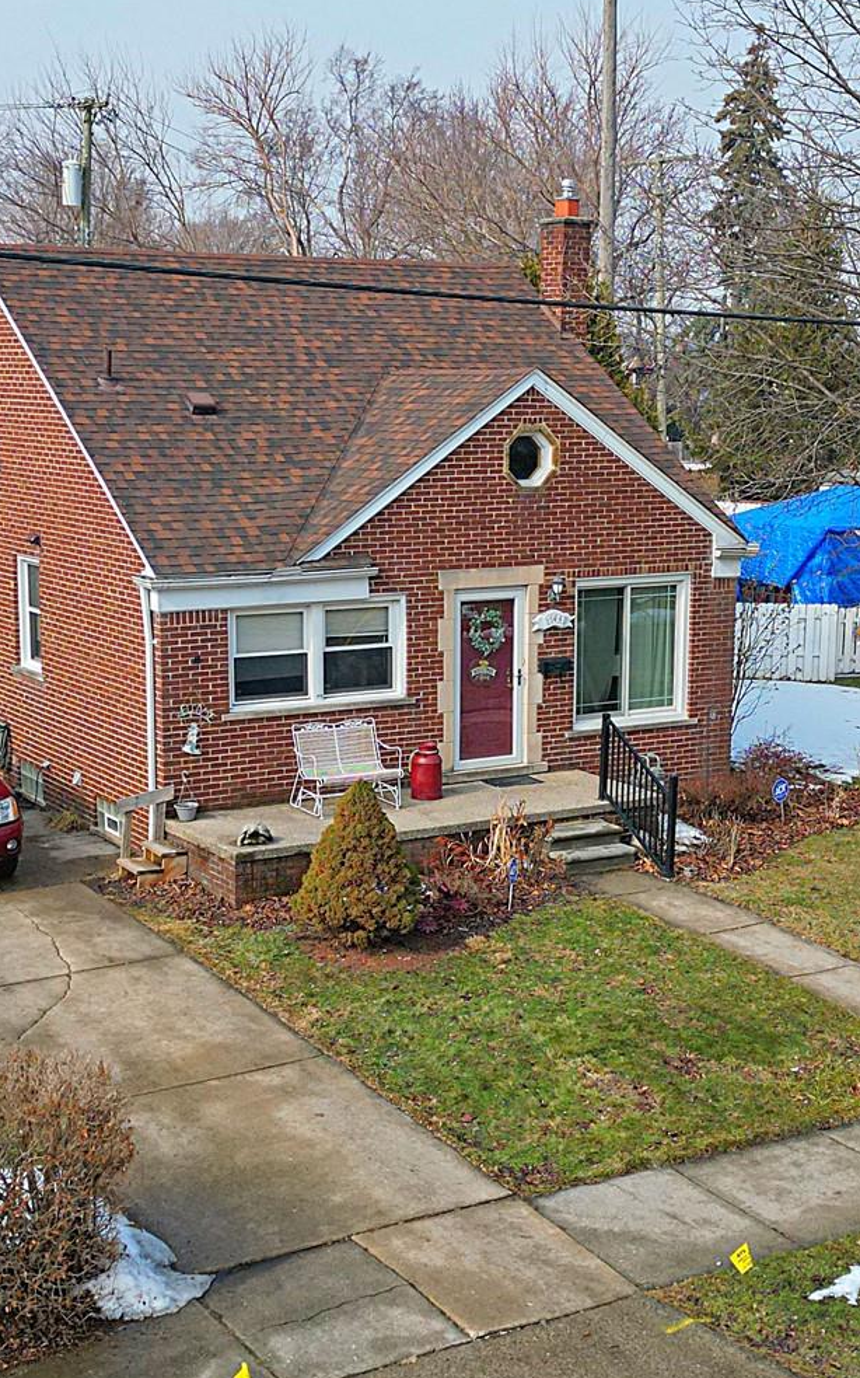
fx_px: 1988
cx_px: 465
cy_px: 725
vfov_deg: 38.2
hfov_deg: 24.4
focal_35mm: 53
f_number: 1.7
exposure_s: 1/2500
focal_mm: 6.7
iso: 140
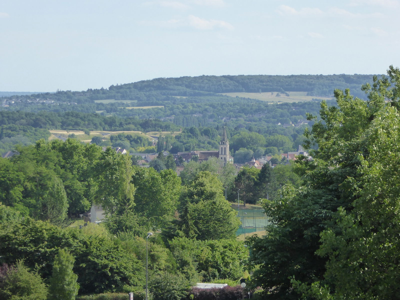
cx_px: 200
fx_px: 2206
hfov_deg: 10.4
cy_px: 150
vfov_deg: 7.8
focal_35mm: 191
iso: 200
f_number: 5.6
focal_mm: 30.9
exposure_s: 1/400
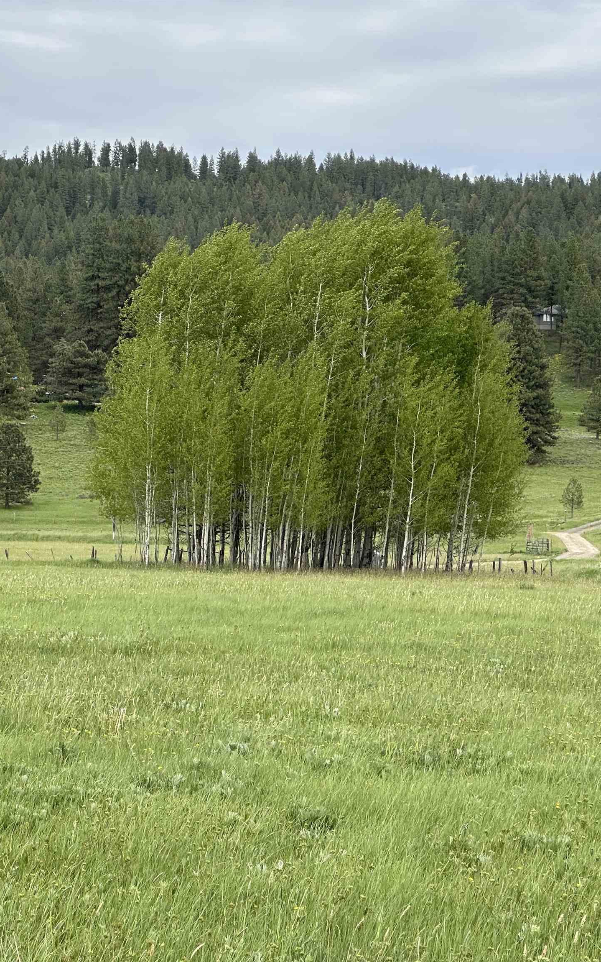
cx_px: 86
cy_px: 481
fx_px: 2856
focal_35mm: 109
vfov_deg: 19.1
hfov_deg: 11.9
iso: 32
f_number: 2.8
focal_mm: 9
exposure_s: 1/419
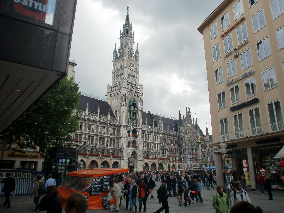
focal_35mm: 26
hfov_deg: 67.3
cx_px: 142
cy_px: 106
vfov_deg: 53.1
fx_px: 213
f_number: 7.8
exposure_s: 1/200
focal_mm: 4.65
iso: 64
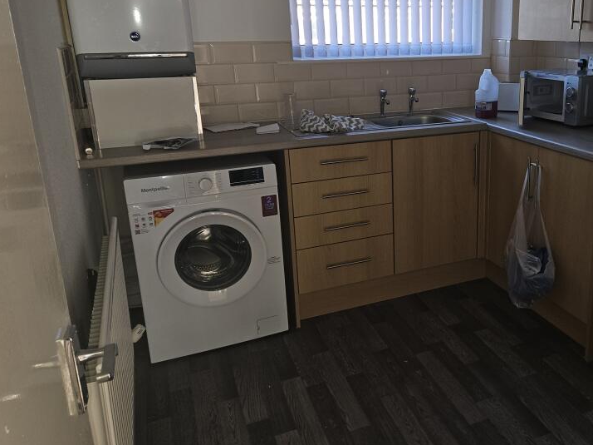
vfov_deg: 42.8
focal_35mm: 33
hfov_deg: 53.6
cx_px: 420
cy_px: 182
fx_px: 565
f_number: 1.8
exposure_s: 1/50
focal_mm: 5.4
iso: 25
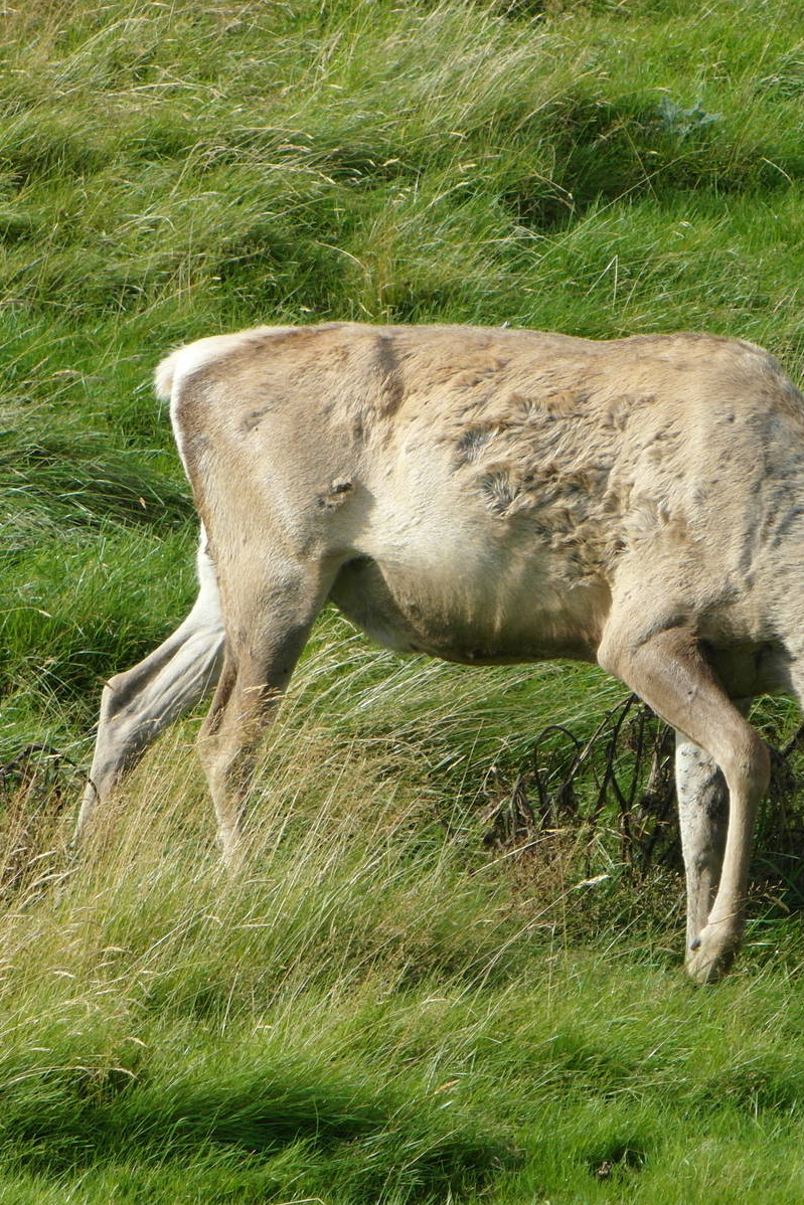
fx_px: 12190
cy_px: 602
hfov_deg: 3.8
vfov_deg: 5.7
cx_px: 556
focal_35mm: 364
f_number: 5.1
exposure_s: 1/250
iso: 100
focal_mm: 46.7
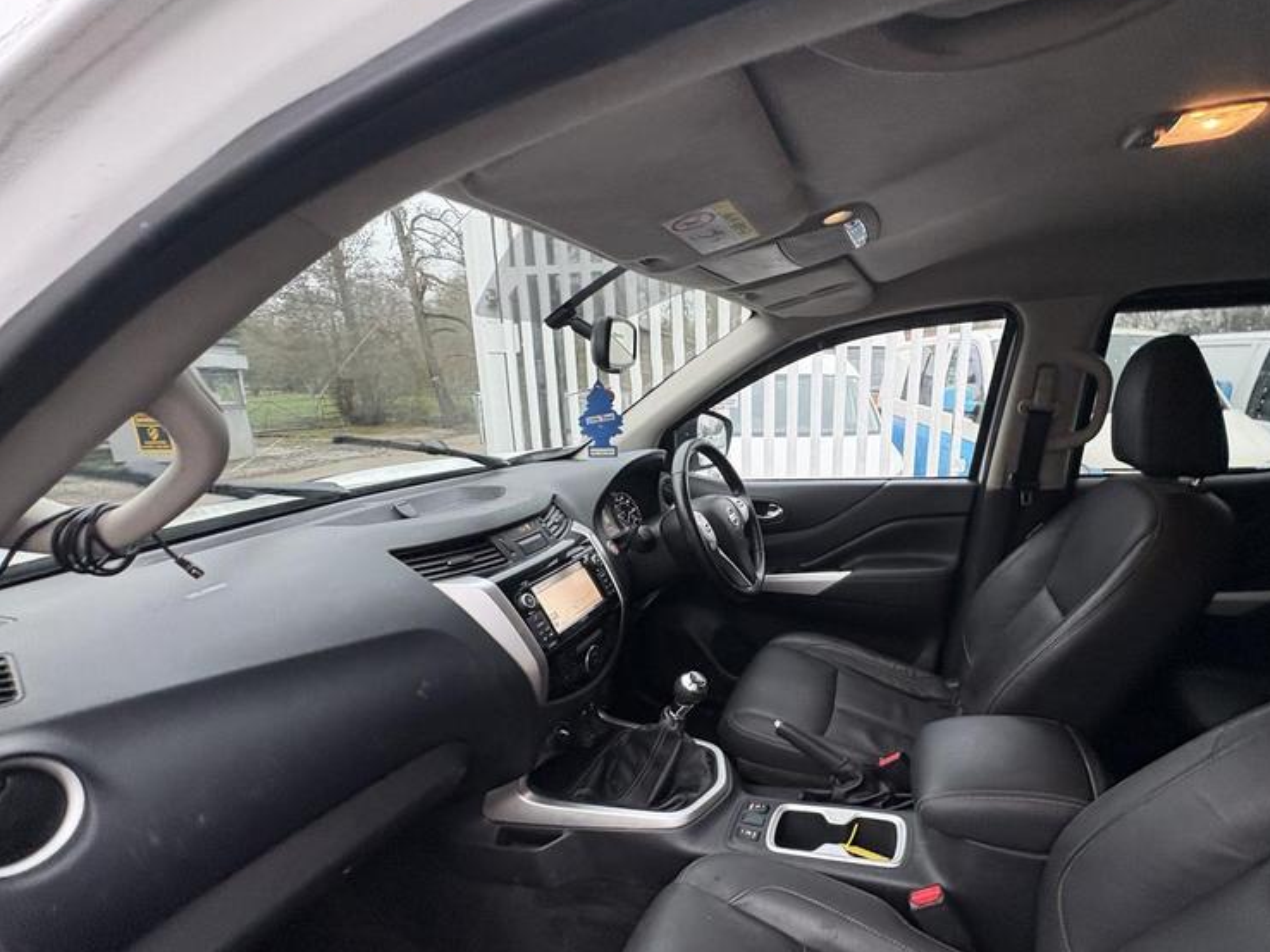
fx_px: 623
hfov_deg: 90.6
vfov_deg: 74.2
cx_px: 714
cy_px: 553
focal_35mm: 17
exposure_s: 1/99
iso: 200
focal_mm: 2.22
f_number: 2.2
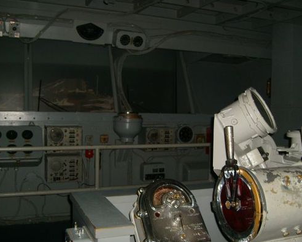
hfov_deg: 49.0
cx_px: 140
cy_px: 121
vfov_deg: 40.2
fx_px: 331
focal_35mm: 37
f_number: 2.8
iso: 100
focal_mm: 5.8
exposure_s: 1/45
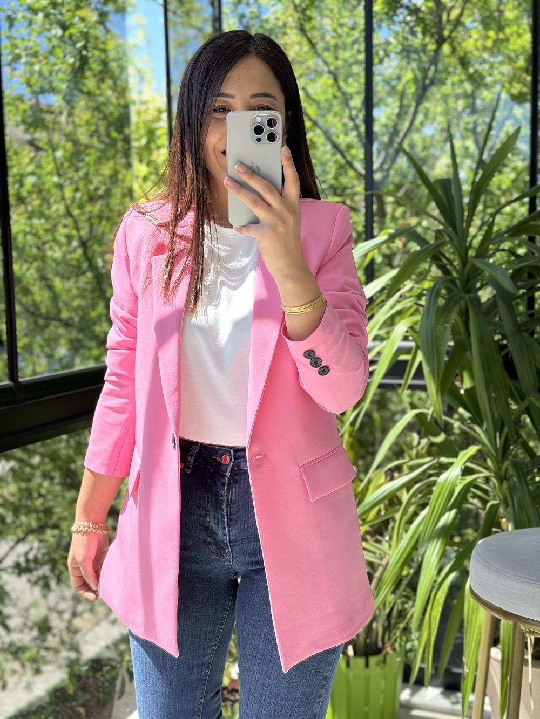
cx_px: 270
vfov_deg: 39.7
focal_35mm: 48
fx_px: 998
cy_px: 360
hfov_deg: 30.3
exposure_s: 1/433
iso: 64
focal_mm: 6.76
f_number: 1.78
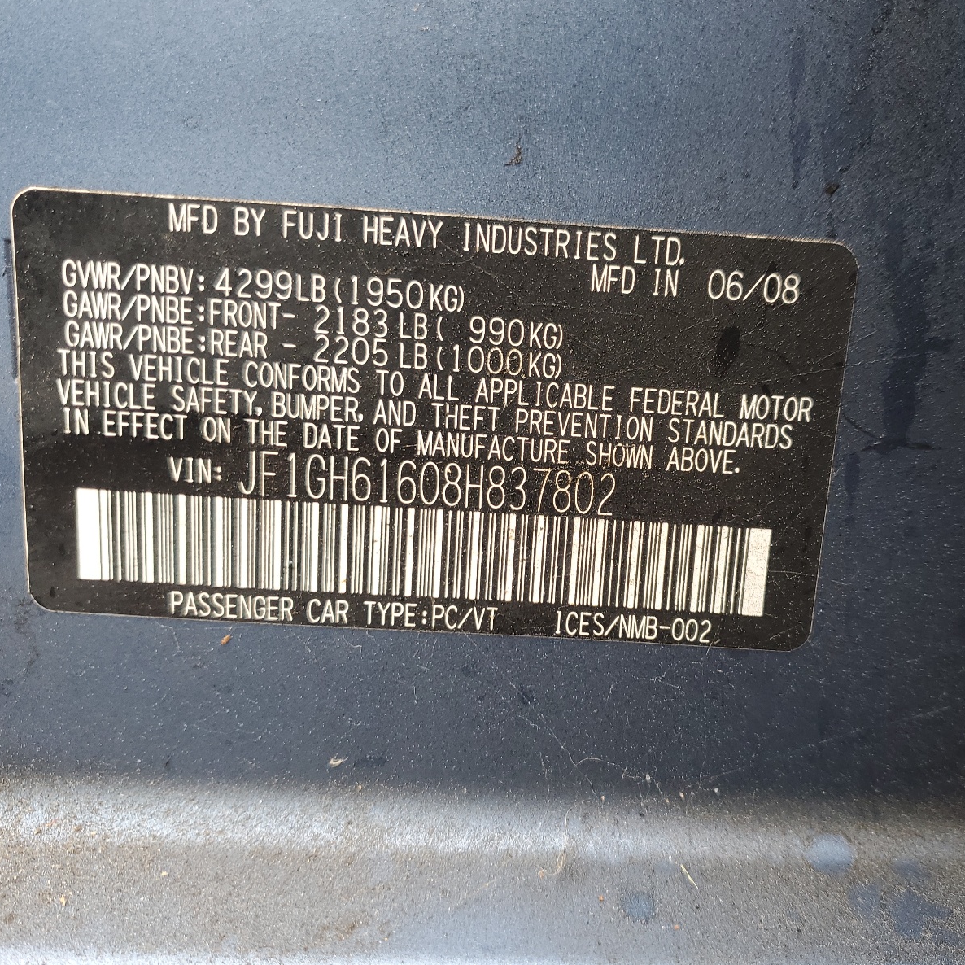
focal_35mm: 31
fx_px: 978
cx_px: 544
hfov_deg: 52.4
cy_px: 483
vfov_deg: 52.5
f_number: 1.5
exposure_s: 1/60.2
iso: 53
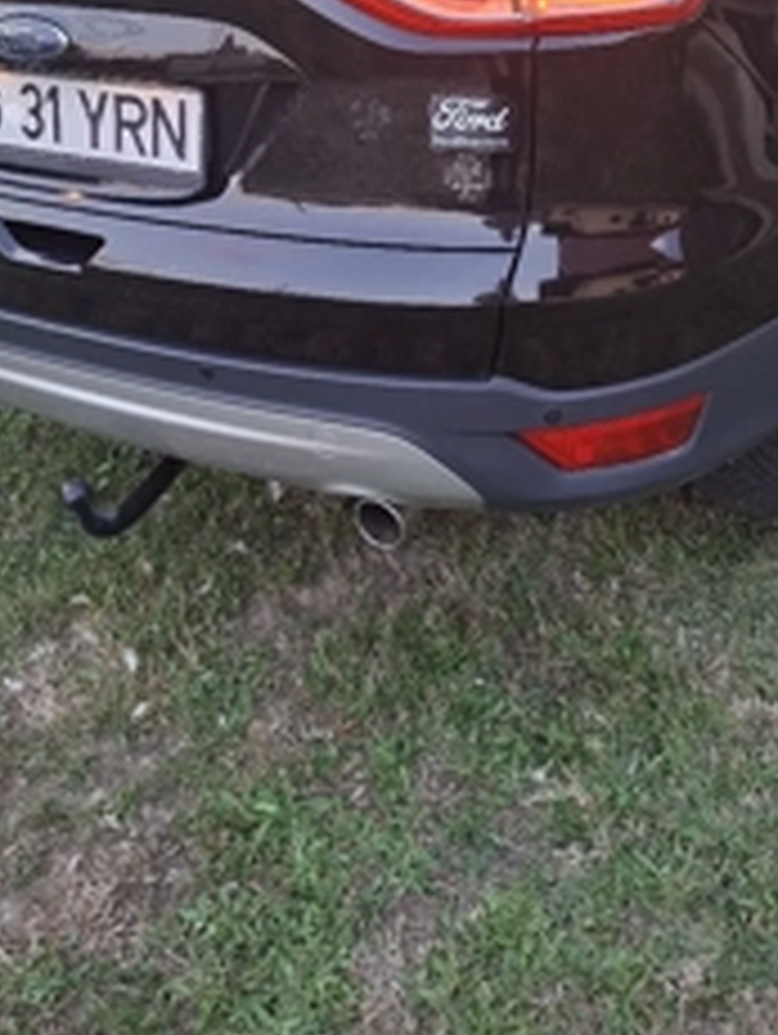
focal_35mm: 40
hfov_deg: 36.0
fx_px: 1196
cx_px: 414
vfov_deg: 43.7
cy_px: 158
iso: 250
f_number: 1.8
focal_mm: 5.54
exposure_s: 1/100
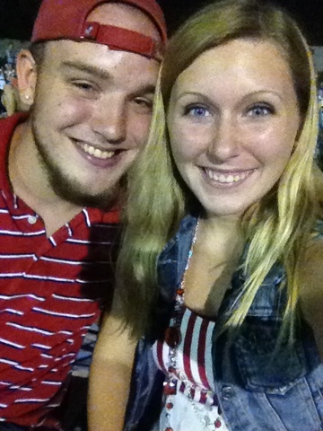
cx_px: 162
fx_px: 435
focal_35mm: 35
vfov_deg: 52.6
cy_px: 216
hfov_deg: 40.7
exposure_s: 1/15
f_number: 2.4
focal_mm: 1.85
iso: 1250
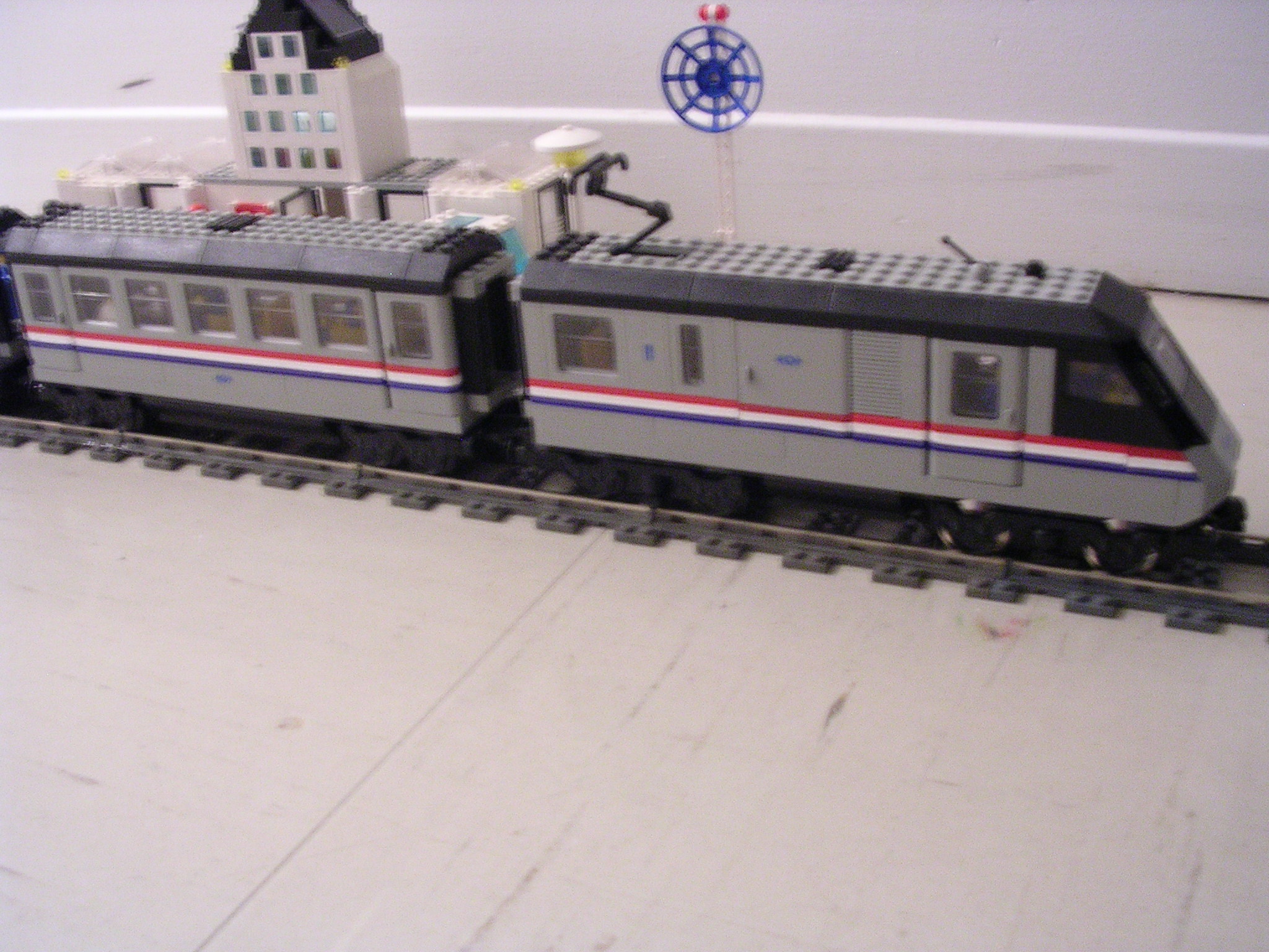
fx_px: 1393
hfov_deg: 49.0
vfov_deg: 37.7
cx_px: 634
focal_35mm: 38
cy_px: 476
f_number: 2.8
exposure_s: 1/1.6
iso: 400
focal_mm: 5.8
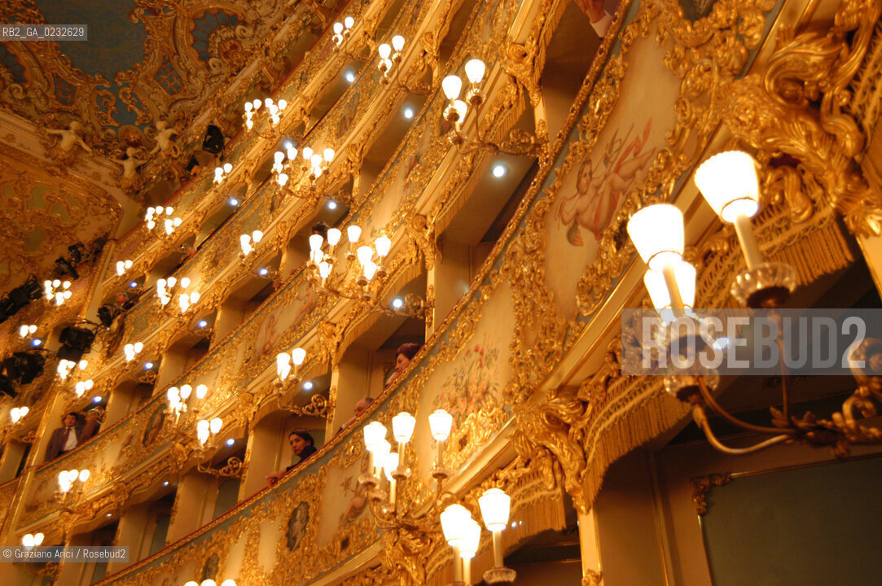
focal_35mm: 30
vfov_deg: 43.5
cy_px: 293
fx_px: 734
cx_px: 441
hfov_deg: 62.0
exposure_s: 1/20
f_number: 3.8
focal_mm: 20
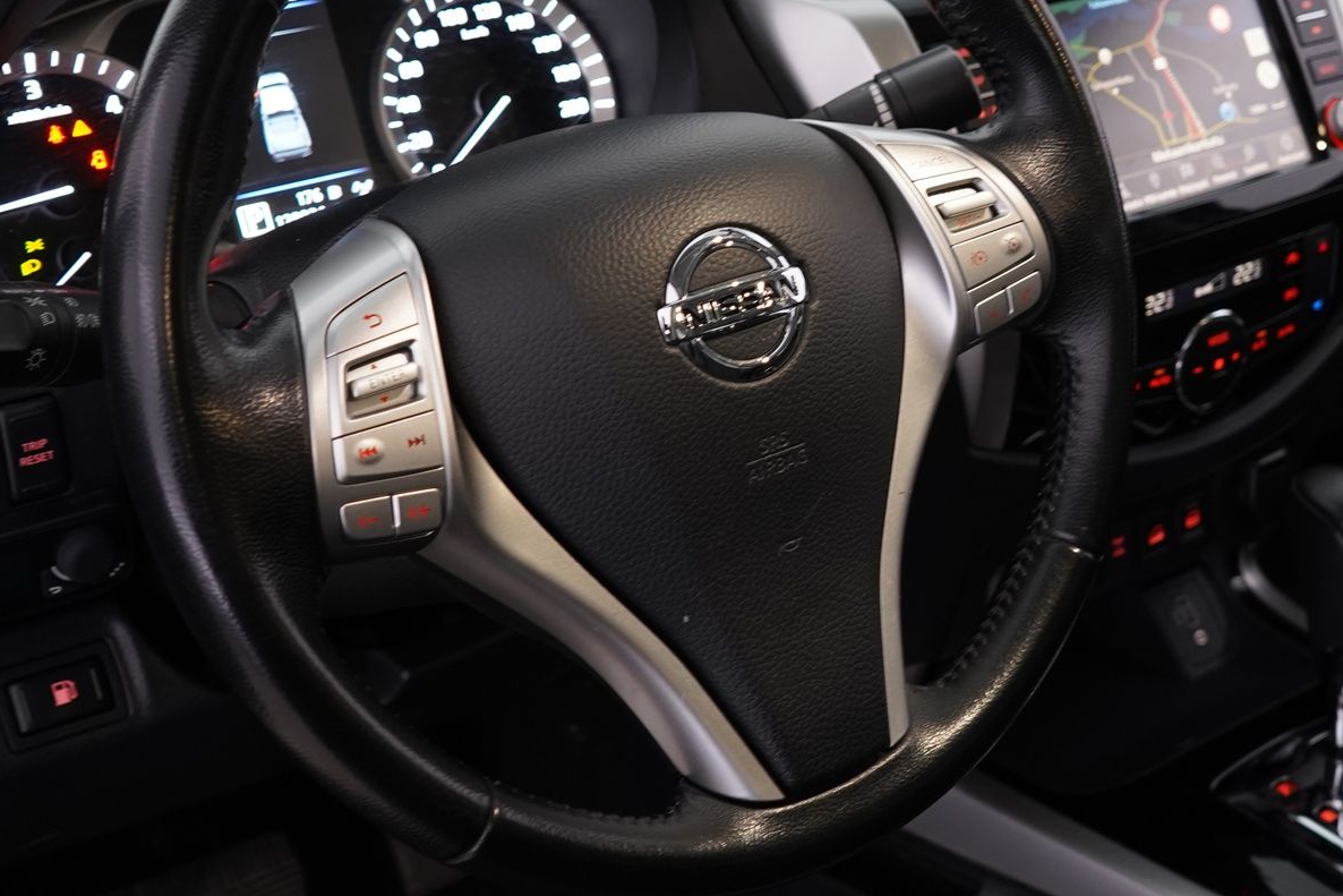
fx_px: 2201
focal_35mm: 59
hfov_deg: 33.6
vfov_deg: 22.9
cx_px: 910
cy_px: 264
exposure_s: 1/10
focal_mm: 28
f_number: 5
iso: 1000
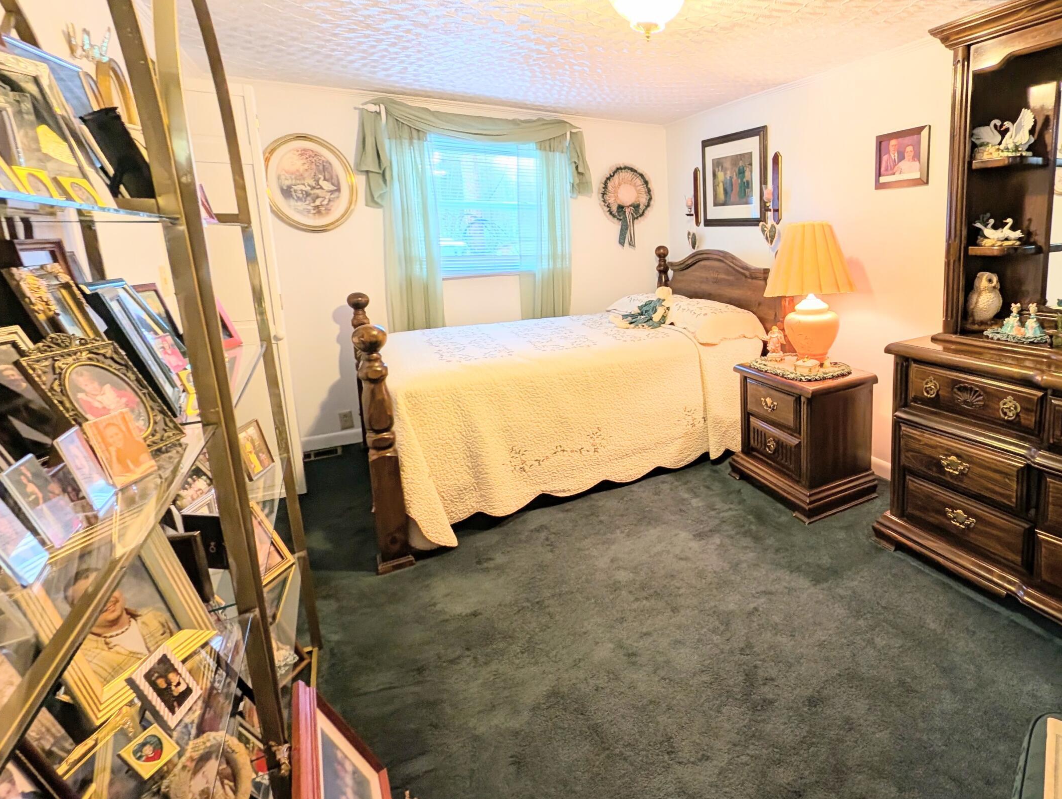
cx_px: 741
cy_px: 341
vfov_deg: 74.4
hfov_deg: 86.4
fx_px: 522
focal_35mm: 17
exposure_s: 1/30
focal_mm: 2.23
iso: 64
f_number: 1.95
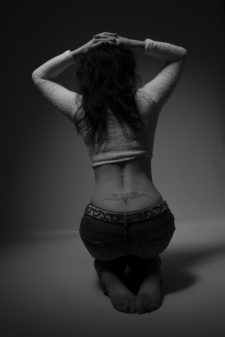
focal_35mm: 35
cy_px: 168
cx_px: 112
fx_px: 328
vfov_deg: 54.4
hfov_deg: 37.9
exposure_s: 1/200
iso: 100
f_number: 9
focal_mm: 35
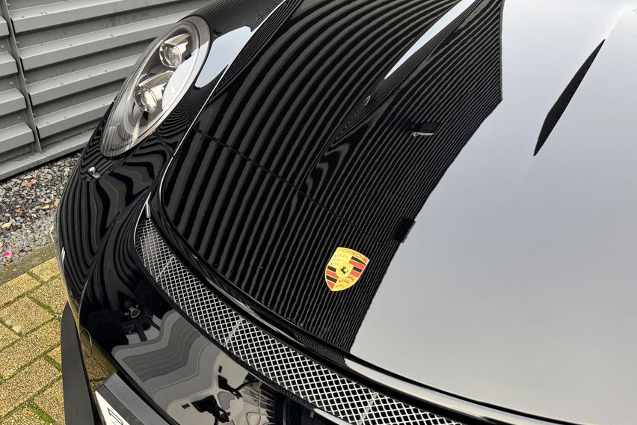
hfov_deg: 61.9
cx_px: 298
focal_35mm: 30
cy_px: 171
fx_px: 531
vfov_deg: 43.4
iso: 80
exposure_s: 1/121
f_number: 1.78
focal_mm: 6.76
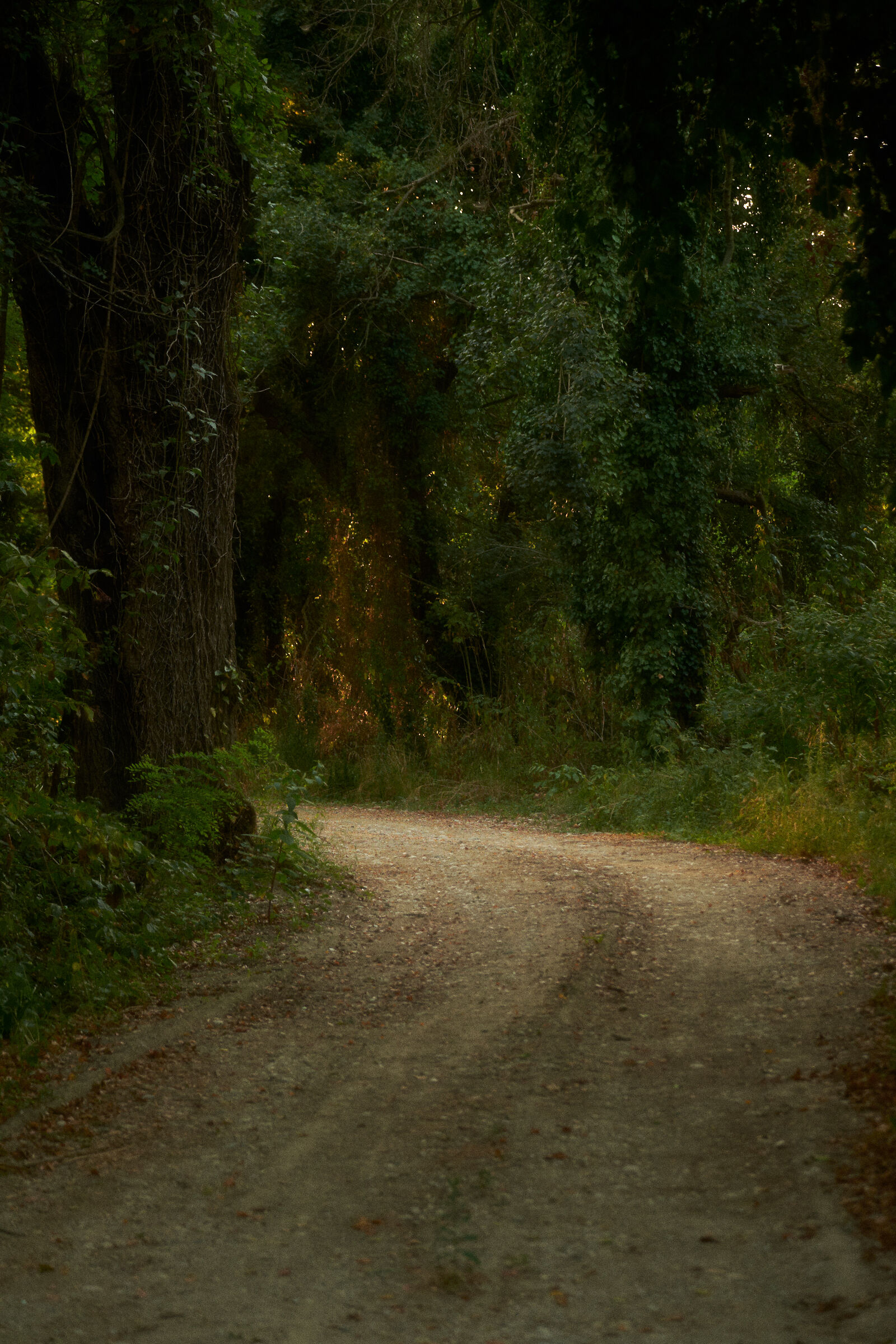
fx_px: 3136
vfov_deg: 24.2
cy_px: 672
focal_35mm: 84
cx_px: 448
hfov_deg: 16.3
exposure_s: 1/180
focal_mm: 56.3
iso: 200
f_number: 2.8
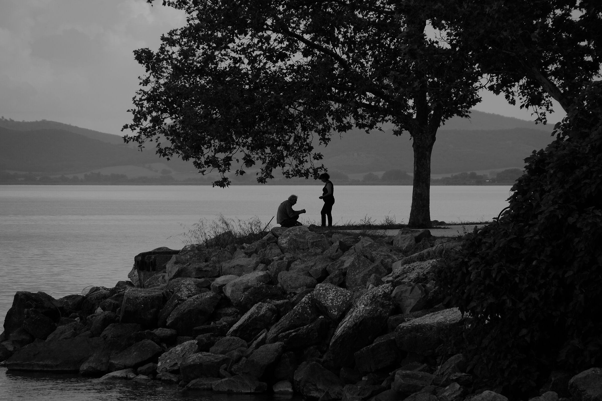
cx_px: 301
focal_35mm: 203
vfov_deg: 6.8
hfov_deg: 10.1
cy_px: 200
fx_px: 3394
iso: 200
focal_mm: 135
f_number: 5.6
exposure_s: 1/250
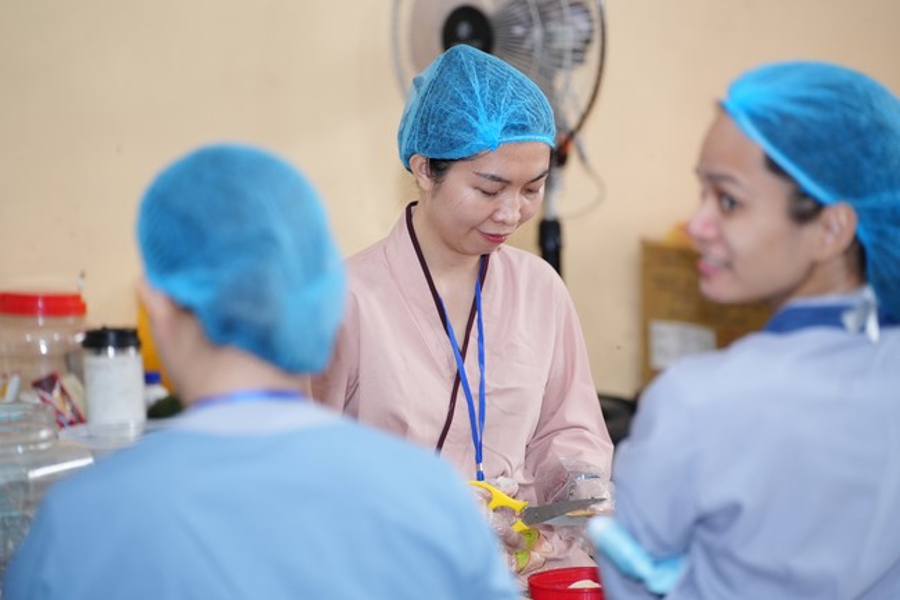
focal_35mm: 150
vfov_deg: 9.1
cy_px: 300
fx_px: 3749
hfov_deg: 13.7
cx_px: 450
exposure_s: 1/250
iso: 2000
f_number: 2.8
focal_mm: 150
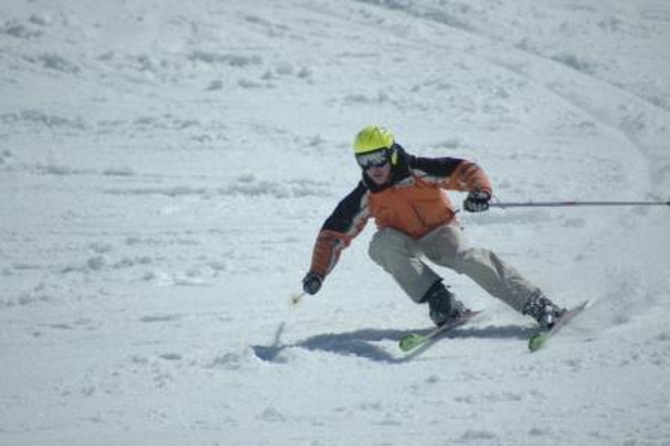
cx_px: 335
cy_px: 223
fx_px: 8369
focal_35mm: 450
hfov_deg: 4.6
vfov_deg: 3.1
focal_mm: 300
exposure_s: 1/1600
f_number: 6.7
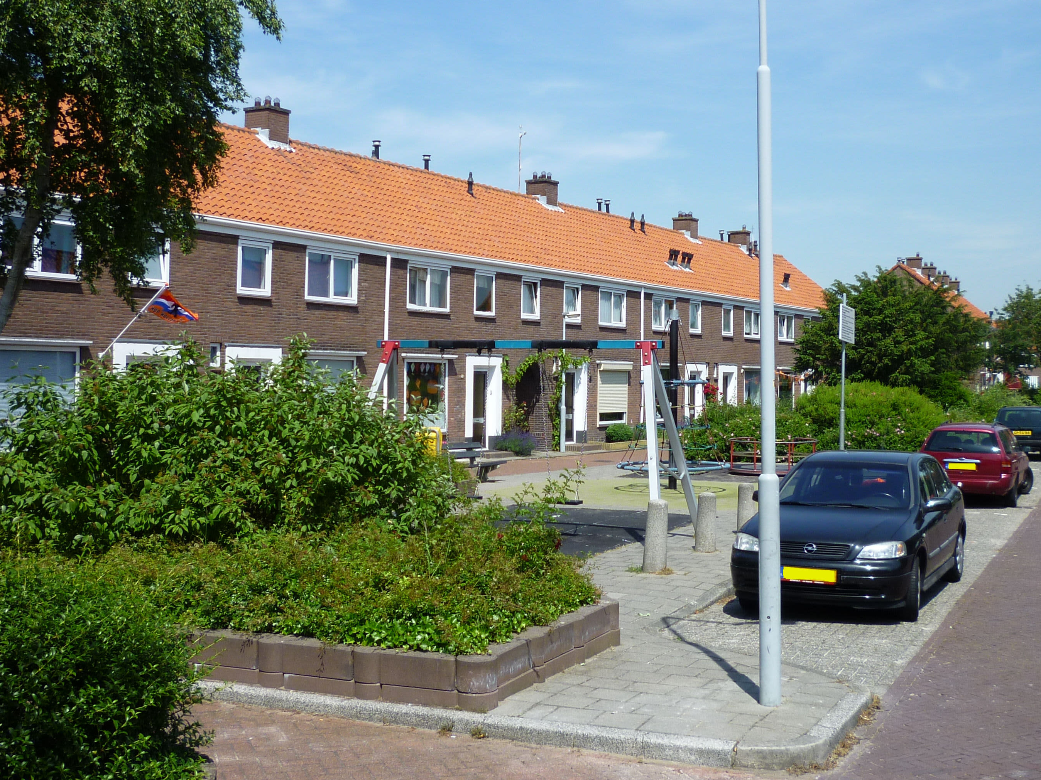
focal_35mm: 43
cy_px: 332
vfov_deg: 33.5
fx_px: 1293
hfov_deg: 43.7
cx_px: 610
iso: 80
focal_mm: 5.2
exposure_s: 1/500
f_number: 4
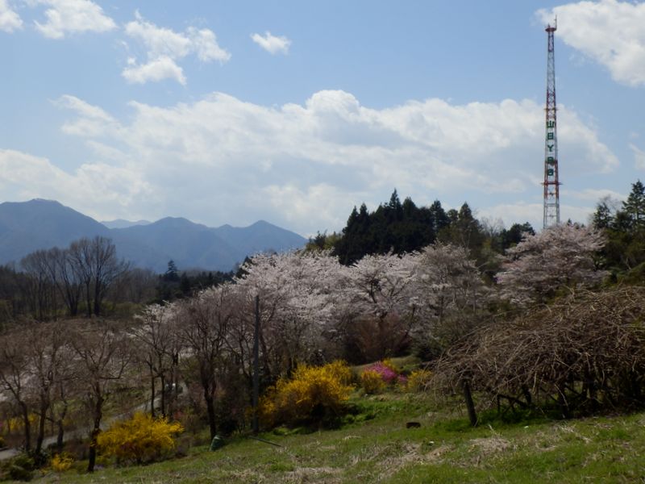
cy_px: 242
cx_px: 322
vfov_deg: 32.9
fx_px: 820
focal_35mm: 44
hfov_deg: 42.9
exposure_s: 1/200
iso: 80
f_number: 10.6
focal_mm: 7.9
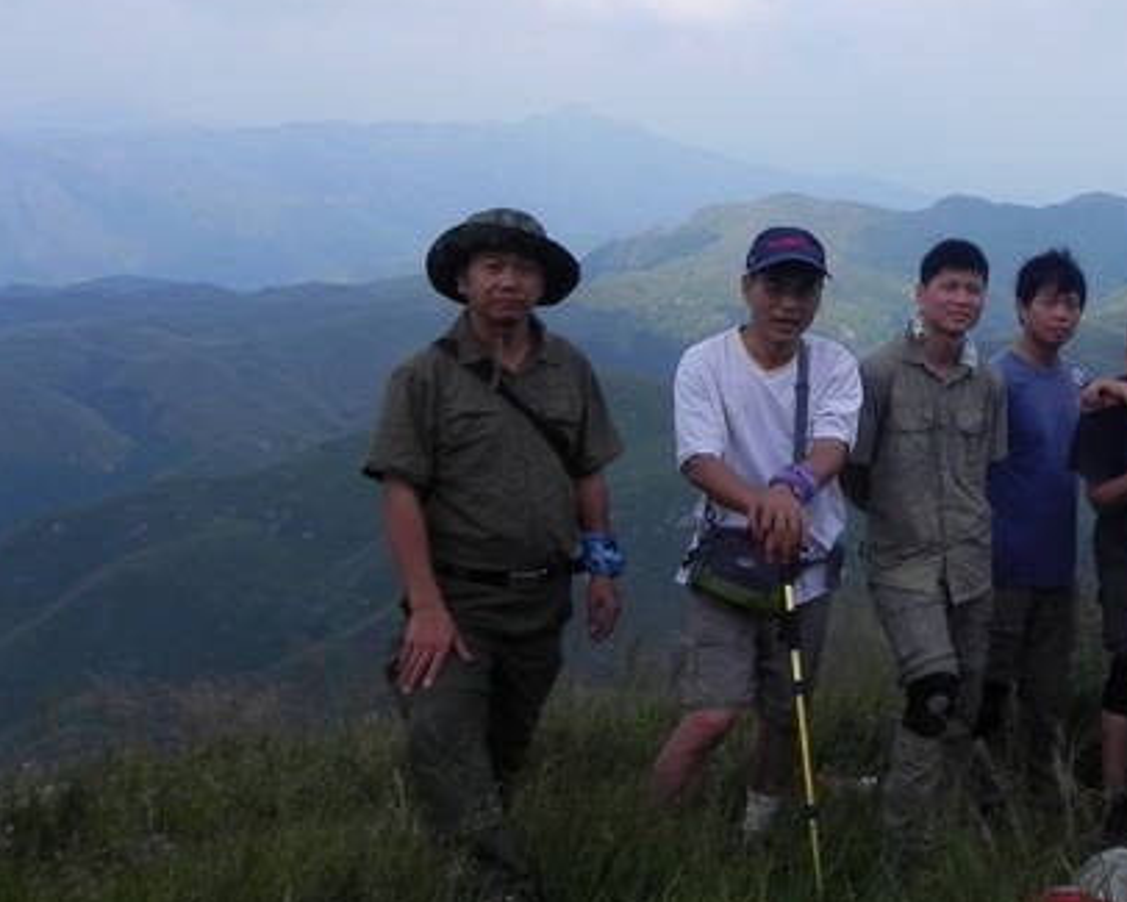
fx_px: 1668
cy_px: 241
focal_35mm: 50
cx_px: 1080
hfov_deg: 34.5
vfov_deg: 29.8
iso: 160
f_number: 7.1
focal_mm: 4.6
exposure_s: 1/433
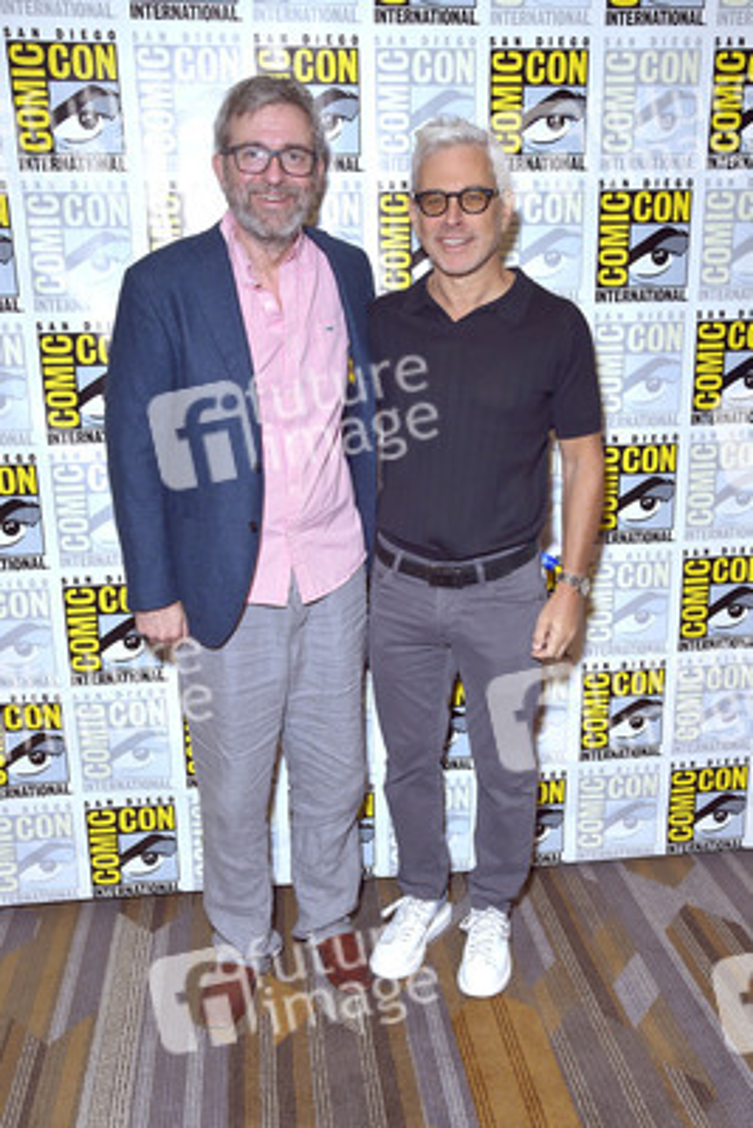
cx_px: 376
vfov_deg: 58.7
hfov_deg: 41.1
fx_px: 1003
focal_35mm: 32
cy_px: 564
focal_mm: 32
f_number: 6.3
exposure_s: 1/250
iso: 800
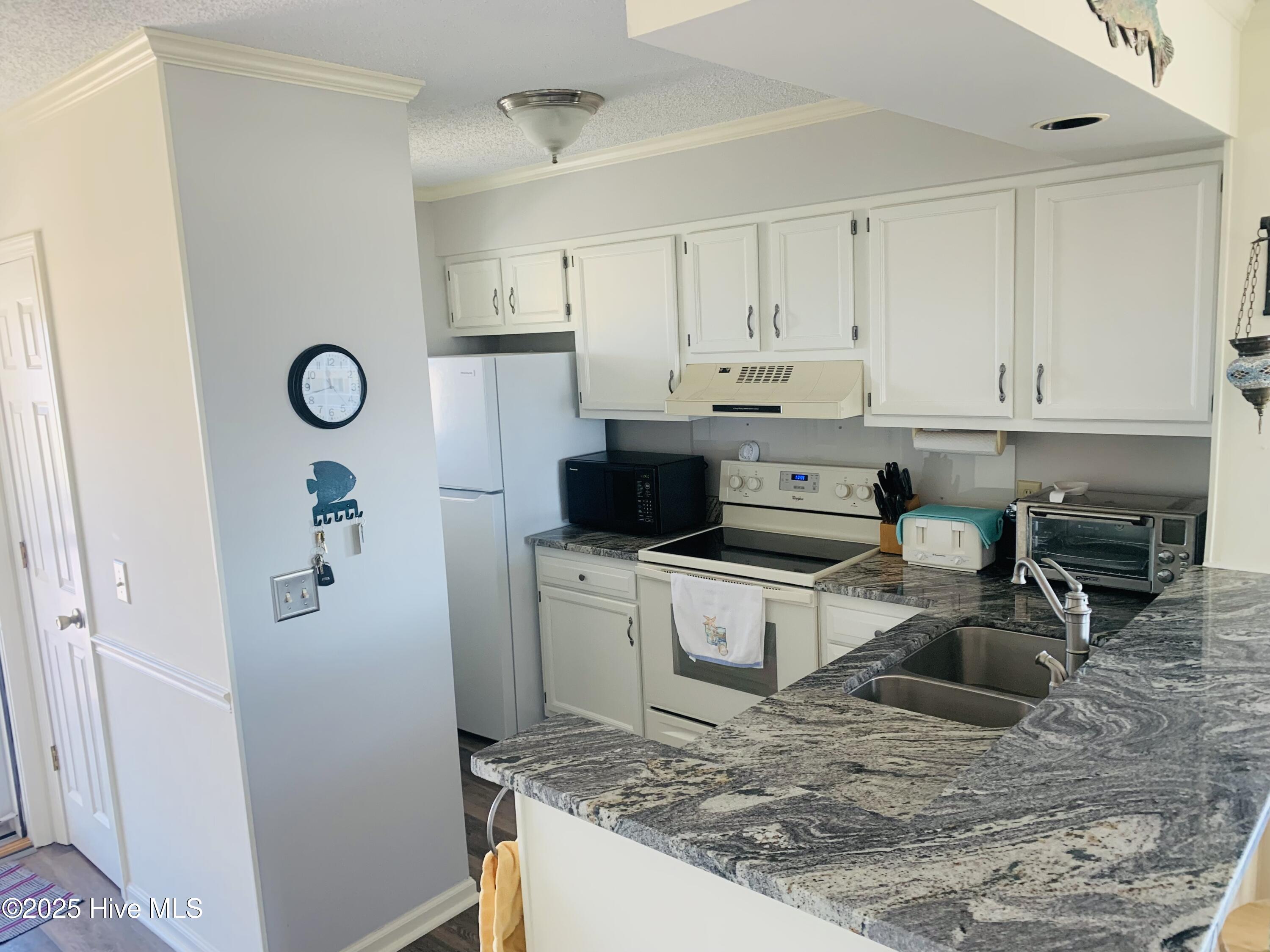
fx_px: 954
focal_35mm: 26
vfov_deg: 53.1
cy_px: 476
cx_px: 635
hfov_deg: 67.3
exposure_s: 1/84
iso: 100
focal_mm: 4.25
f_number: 1.8
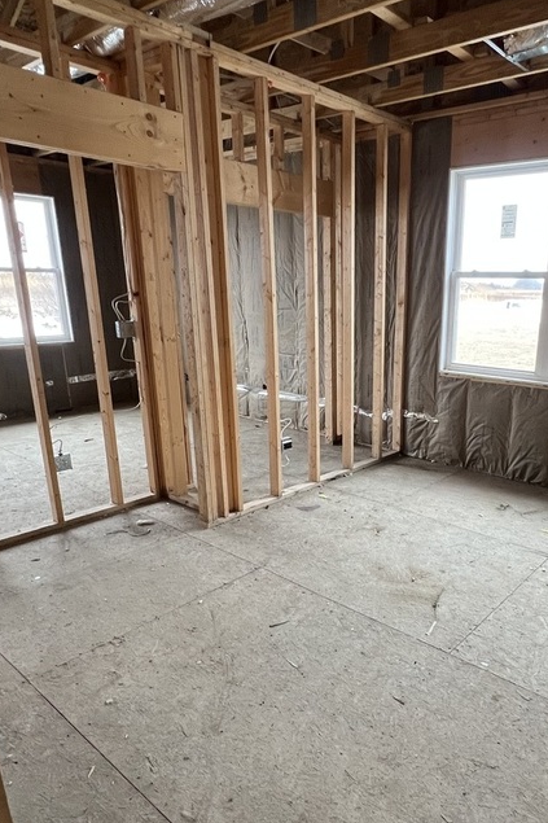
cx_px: 373
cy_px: 460
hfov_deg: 53.8
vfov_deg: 75.8
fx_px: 525
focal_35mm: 23
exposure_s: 1/120
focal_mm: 1.57
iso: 200
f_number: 1.8
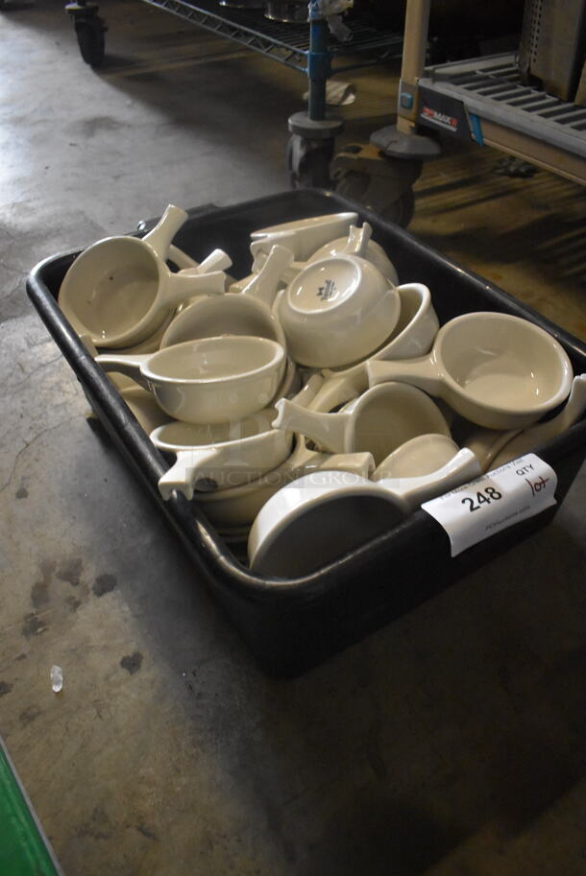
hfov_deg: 48.0
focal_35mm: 27
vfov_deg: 67.3
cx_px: 293
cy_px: 438
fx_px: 658
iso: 5000
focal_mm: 18
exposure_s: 1/125
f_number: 3.5
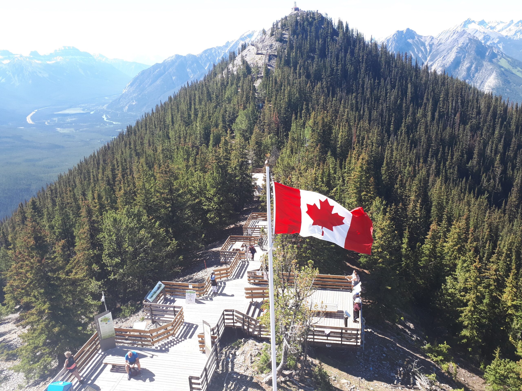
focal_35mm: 27
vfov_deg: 51.4
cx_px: 261
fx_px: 407
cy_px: 196
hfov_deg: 65.3
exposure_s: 1/392
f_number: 1.9
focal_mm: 3.6
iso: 40
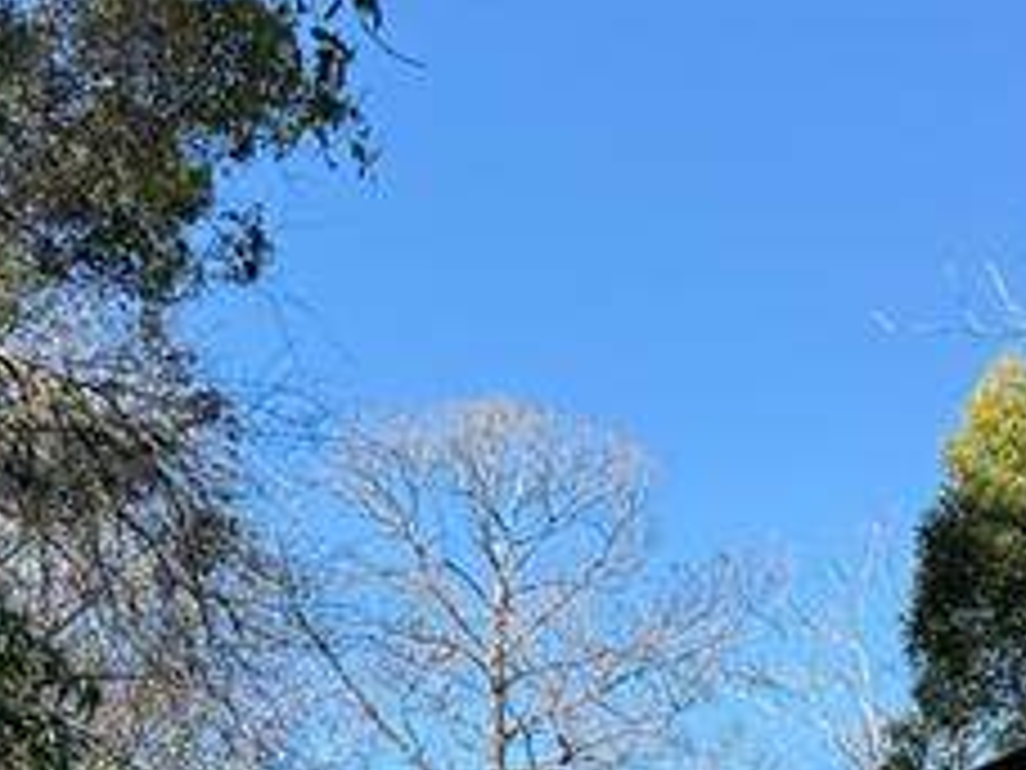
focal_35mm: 108
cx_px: 648
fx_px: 3201
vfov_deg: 12.7
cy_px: 1279
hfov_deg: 18.2
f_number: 1.78
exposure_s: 1/1192
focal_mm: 6.76
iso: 80
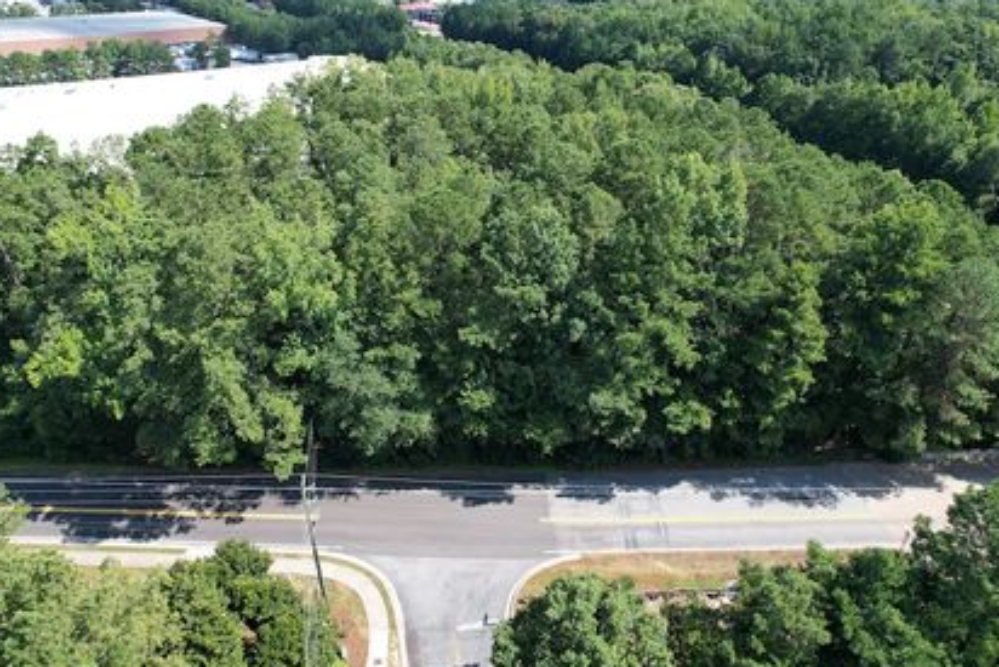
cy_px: 346
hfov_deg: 76.1
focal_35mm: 23
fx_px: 638
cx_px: 493
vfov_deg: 55.1
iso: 100
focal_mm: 8.38
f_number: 2.8
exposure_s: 1/640
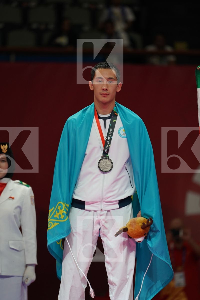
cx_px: 100
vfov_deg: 7.4
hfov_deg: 4.9
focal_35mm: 280
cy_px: 150
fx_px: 2333
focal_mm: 280
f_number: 4
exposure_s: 1/500
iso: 1250
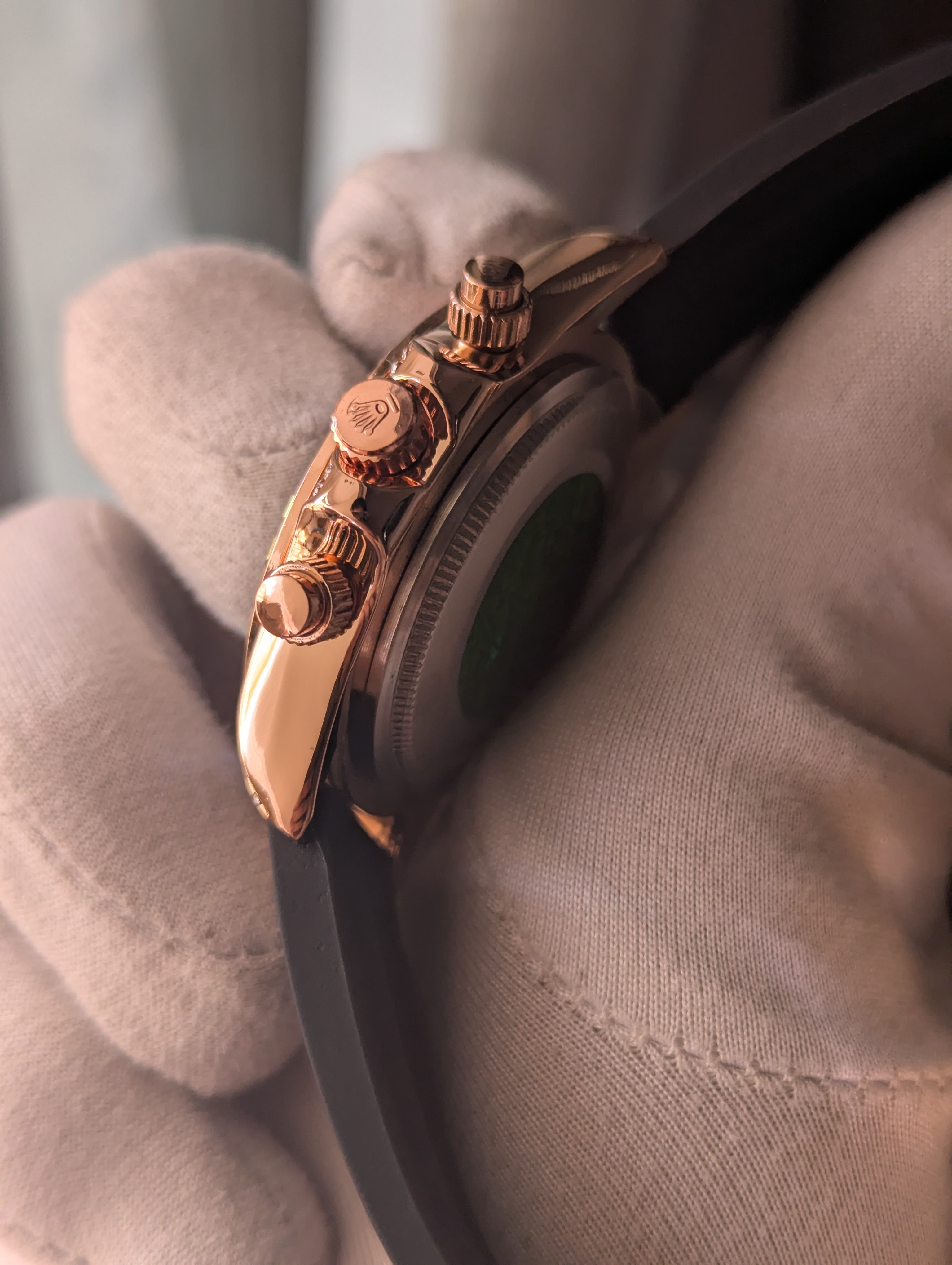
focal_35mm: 48
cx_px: 476
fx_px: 1756
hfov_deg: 30.3
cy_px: 632
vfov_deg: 39.6
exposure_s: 1/162
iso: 123
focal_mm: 6.81
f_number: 1.85
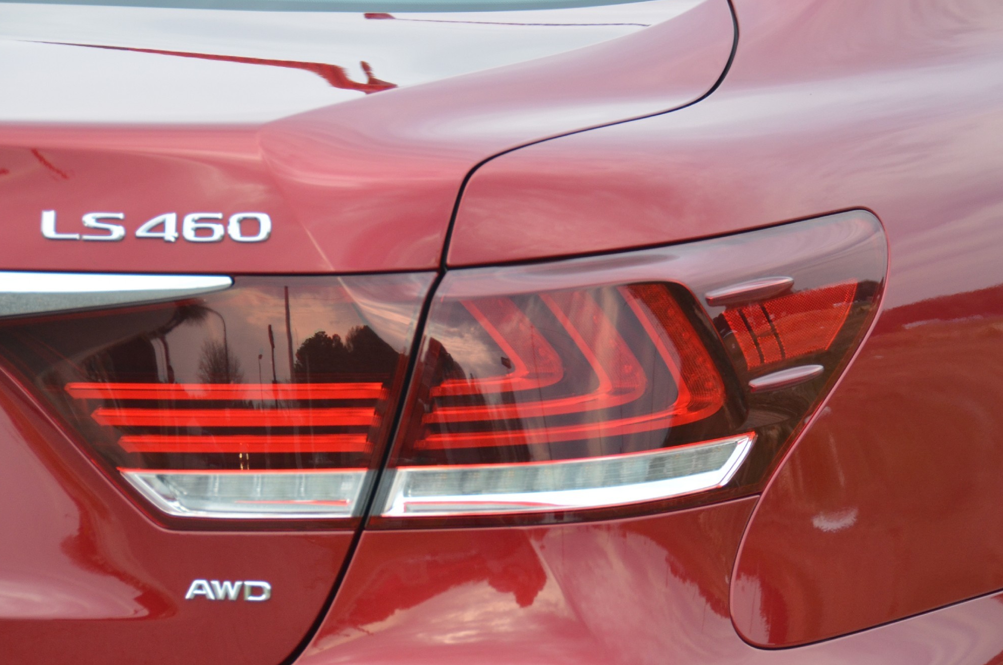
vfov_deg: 7.7
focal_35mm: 179
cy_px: 342
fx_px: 4967
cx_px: 502
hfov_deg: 11.5
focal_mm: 95
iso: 800
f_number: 5.3
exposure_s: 1/640
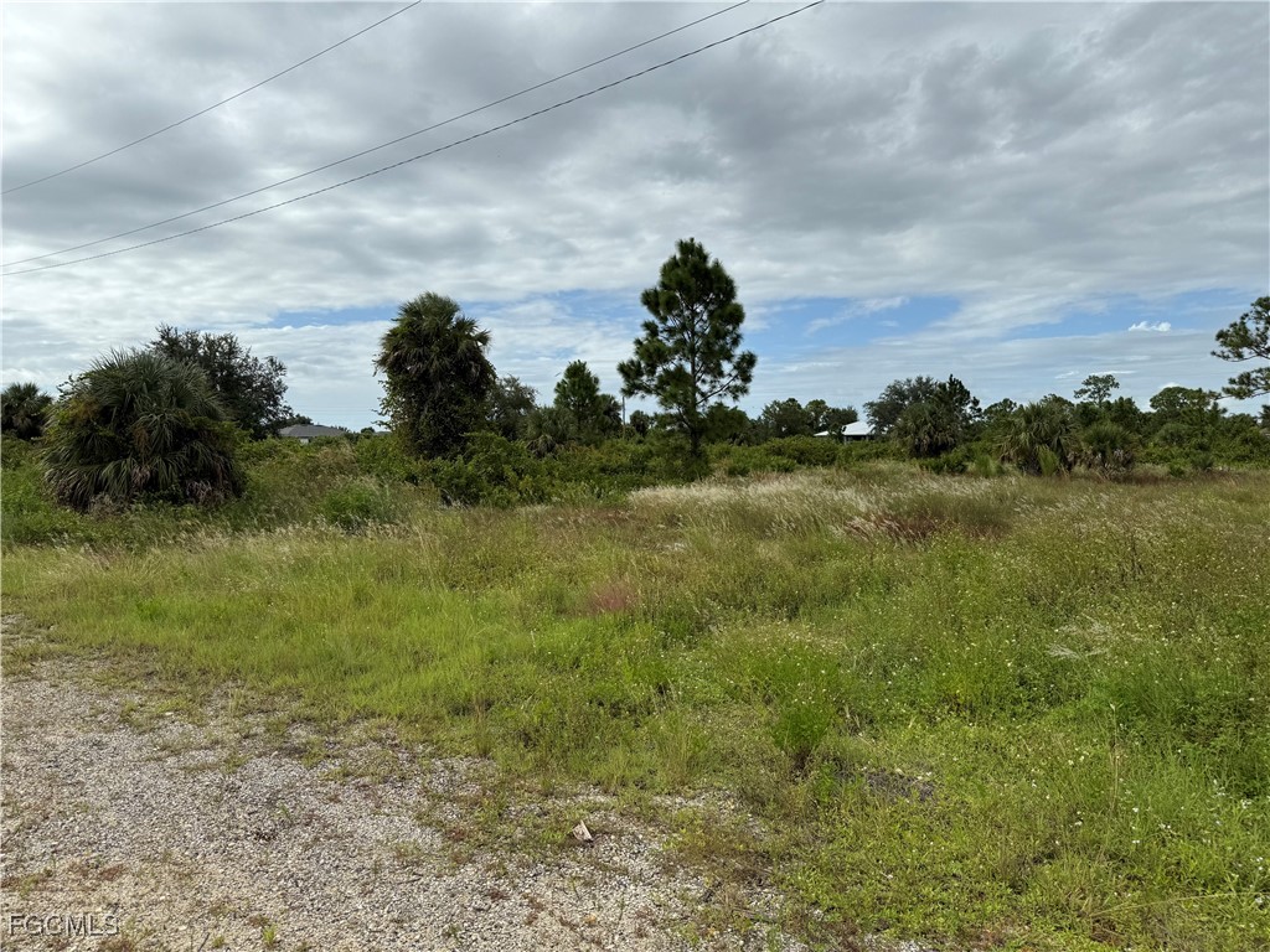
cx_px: 635
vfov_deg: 56.8
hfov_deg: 71.6
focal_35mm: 24
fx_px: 881
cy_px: 476
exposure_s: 1/6173
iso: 80
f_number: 1.78
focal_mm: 6.76
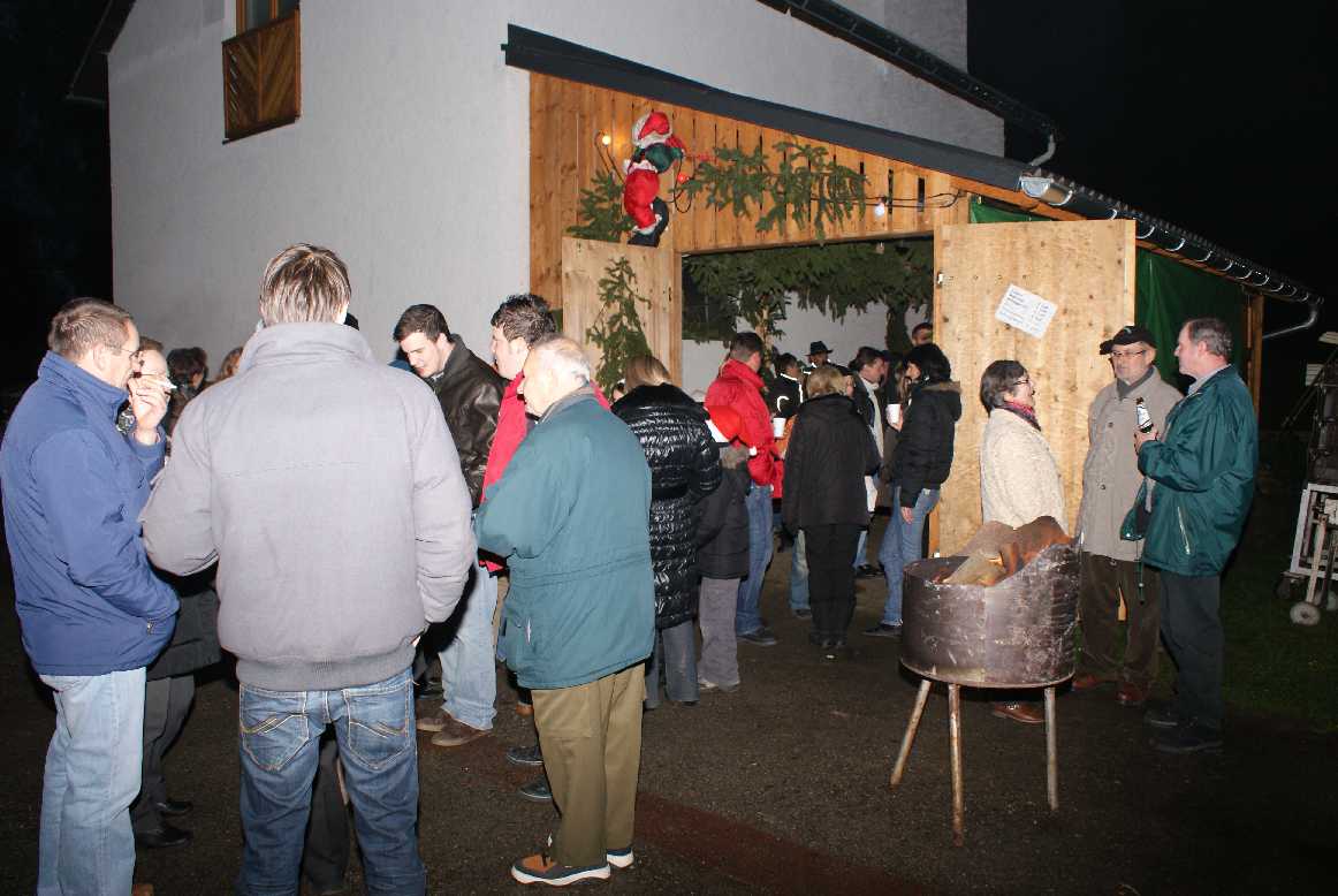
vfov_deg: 48.1
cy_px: 448
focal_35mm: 27
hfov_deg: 67.3
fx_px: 1005
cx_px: 669
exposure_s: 1/60
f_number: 5.6
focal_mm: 18
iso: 400
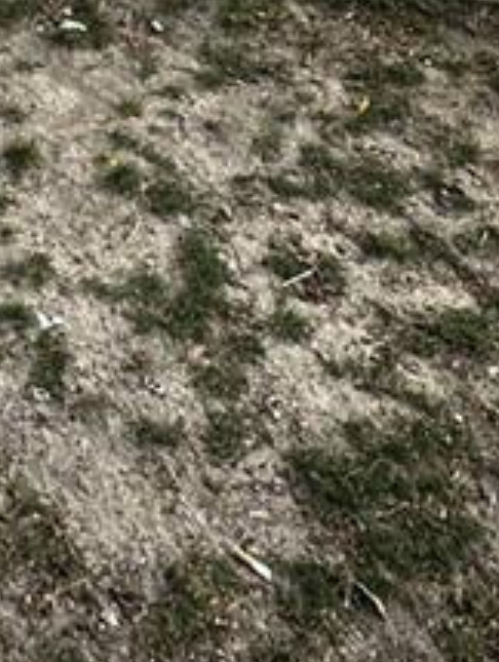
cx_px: -265
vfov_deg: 16.8
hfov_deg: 17.0
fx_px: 1495
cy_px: -745
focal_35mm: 78
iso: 40
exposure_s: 1/590
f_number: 2.2
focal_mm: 2.22
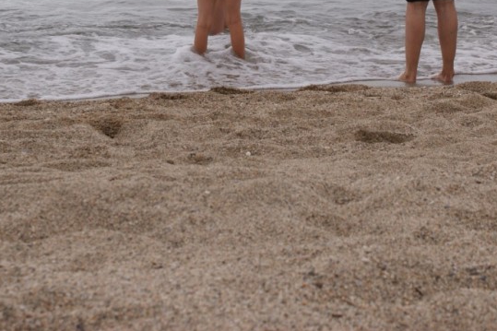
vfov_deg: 8.2
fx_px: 2305
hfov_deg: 12.3
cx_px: 251
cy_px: -34
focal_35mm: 167
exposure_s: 1/100
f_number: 8
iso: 100
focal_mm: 50
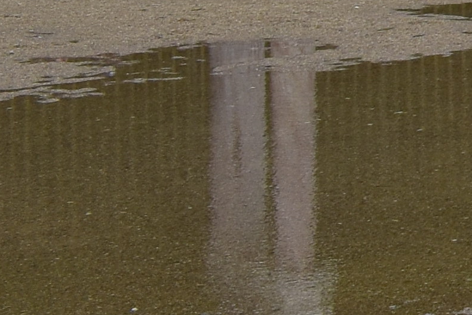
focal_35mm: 205
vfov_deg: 6.4
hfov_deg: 8.1
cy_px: -396
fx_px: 2688
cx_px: 1567
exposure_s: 1/500
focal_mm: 18
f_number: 8
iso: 200
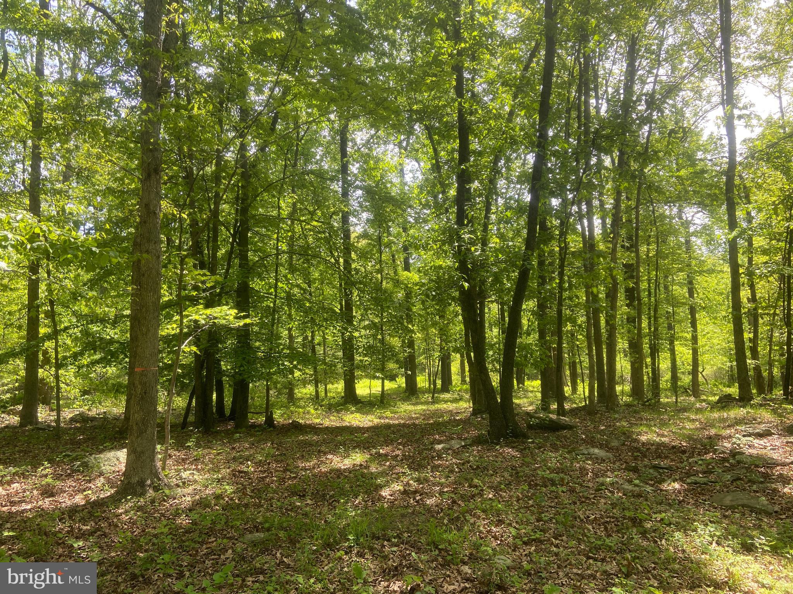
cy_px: 297
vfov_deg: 53.1
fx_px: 596
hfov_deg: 67.3
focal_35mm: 26
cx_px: 396
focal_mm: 4.25
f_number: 1.8
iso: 32
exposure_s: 1/343
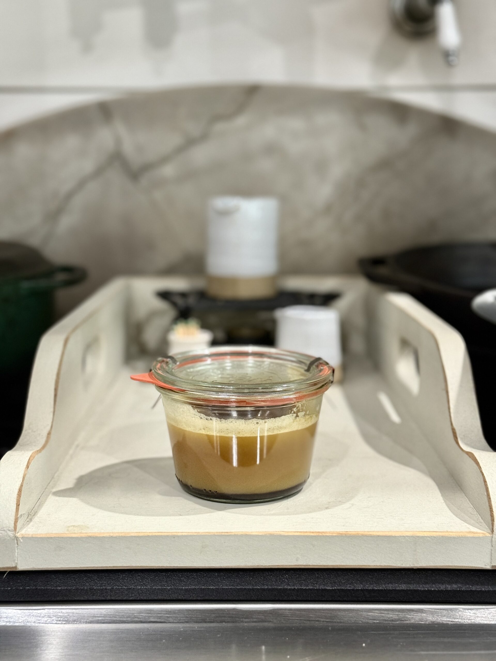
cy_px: 330
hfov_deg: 30.3
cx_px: 248
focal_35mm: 48
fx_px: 917
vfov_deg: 39.7
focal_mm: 6.76
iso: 320
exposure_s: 1/40
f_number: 1.78
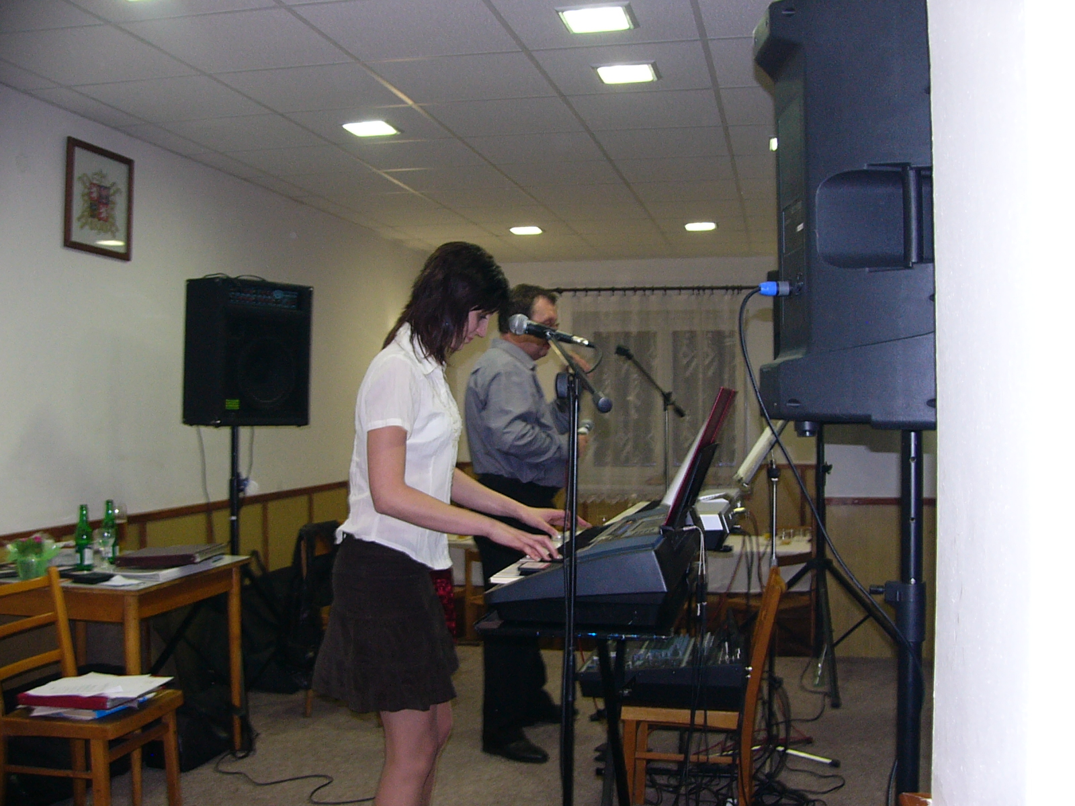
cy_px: 403
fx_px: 1087
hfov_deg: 52.6
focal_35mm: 35
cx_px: 538
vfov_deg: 40.7
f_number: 2.8
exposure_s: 1/30
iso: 100
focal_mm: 4.6
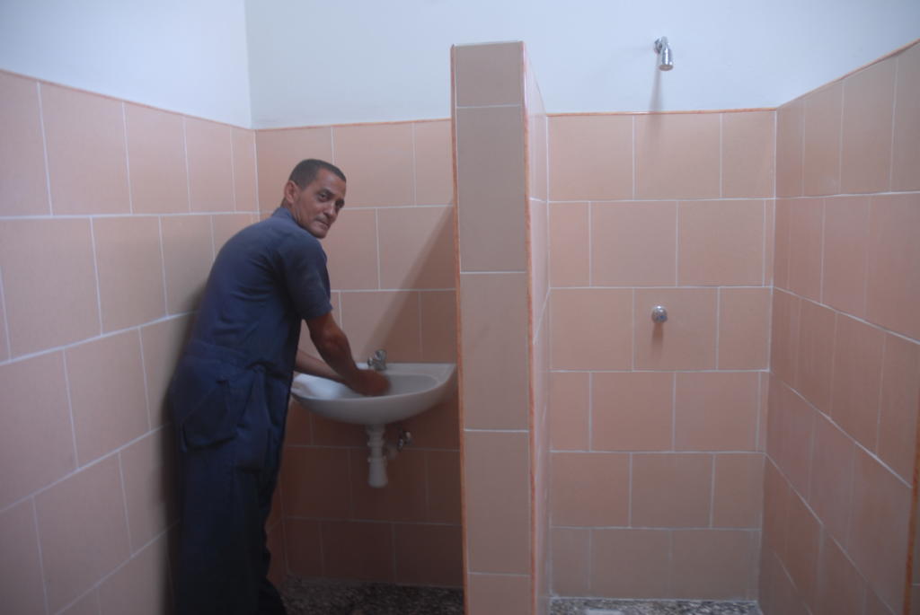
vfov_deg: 48.0
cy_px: 308
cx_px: 460
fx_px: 691
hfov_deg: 67.3
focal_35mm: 27
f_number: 3.5
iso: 100
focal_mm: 18
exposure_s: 1/5
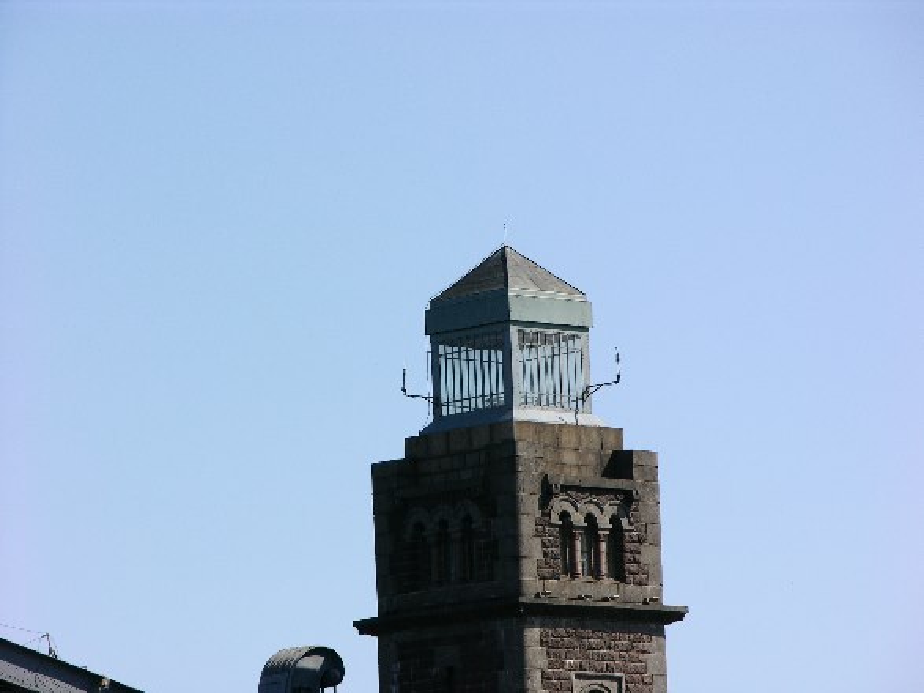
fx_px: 7472
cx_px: 462
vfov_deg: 5.3
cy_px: 346
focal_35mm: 280
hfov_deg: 7.1
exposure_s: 1/210
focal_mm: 71.2
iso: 50
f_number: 6.6
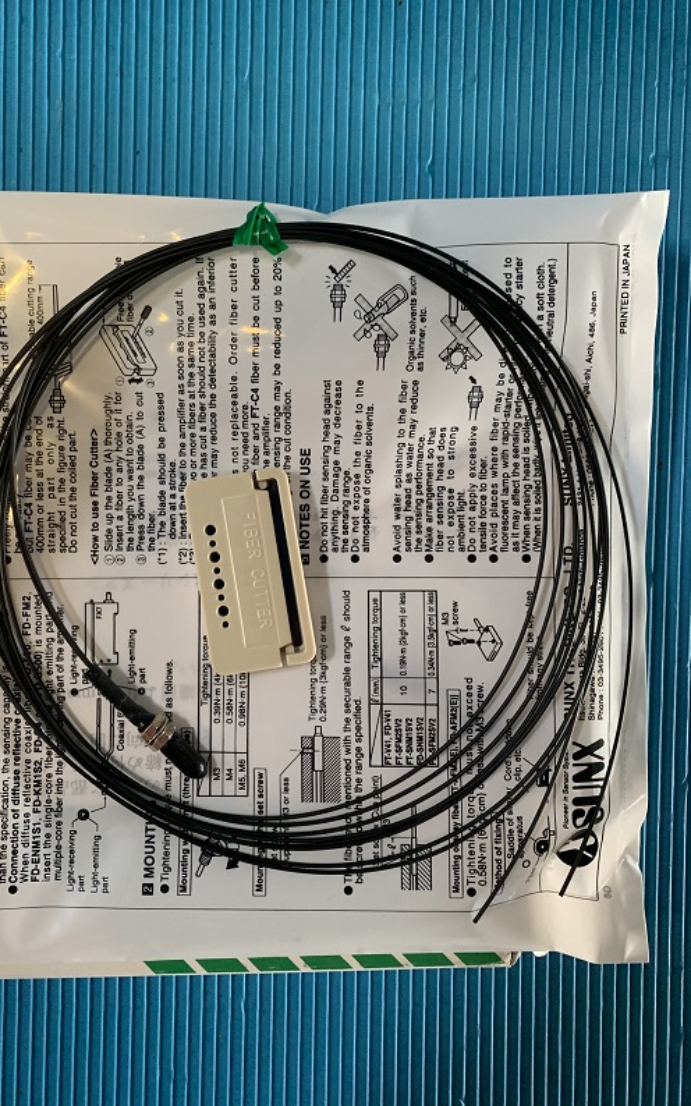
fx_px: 844
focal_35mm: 28
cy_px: 548
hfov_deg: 44.3
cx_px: 274
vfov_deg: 66.5
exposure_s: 1/60
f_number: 1.8
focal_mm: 4.25
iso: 250
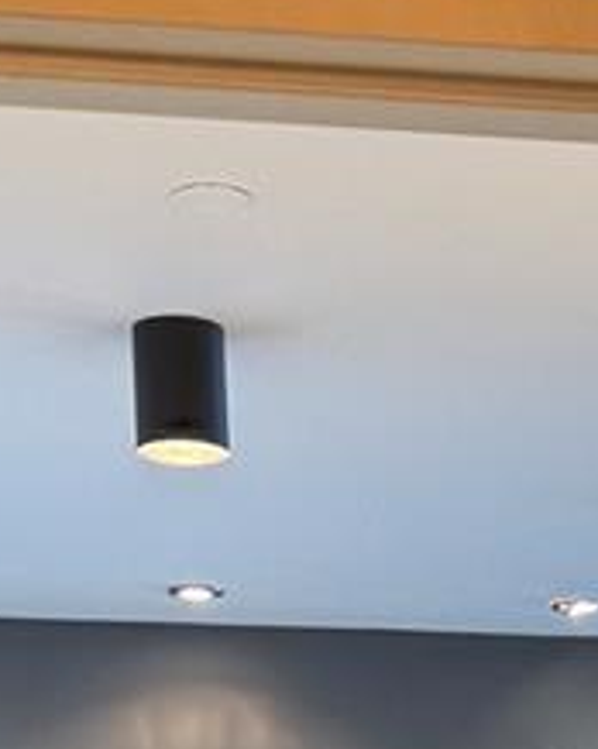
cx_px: 777
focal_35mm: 129
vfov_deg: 13.6
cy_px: 1295
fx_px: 2858
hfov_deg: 11.6
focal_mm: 6.76
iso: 250
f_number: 1.78
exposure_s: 1/60
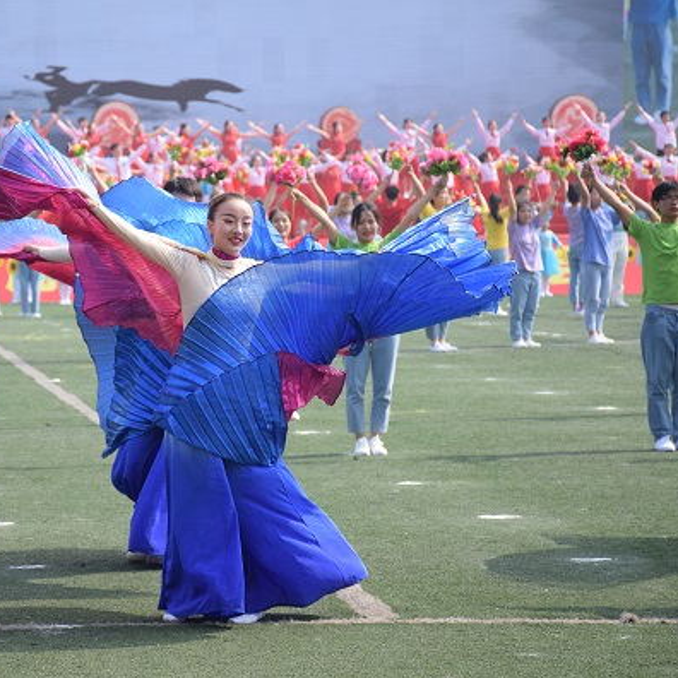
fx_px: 4277
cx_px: 217
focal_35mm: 193
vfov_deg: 9.1
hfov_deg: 9.1
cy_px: 339
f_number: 5.6
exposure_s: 1/1600
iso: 640
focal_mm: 100
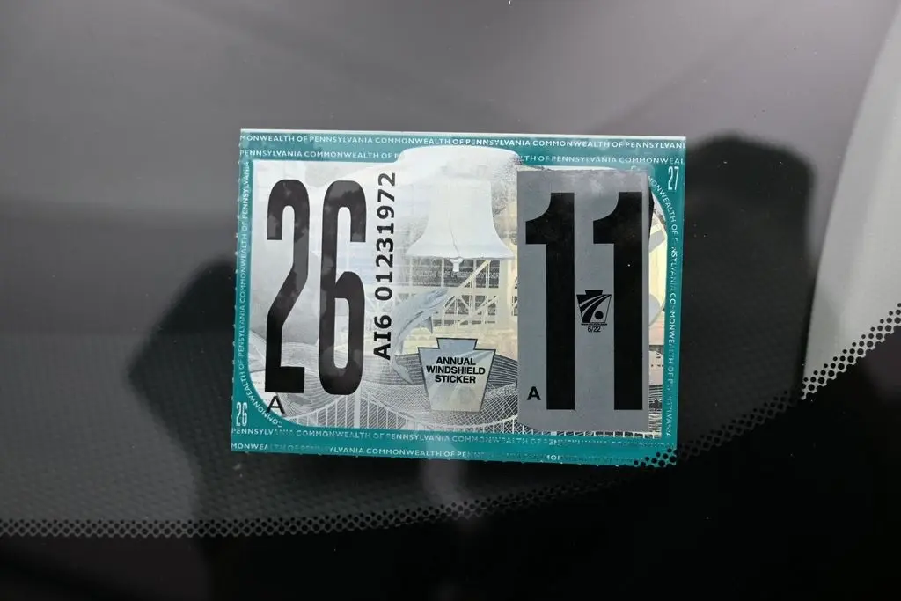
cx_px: 450
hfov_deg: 51.3
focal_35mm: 38
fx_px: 939
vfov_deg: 35.5
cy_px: 300
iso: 280
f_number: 4.2
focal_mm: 25
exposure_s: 1/250
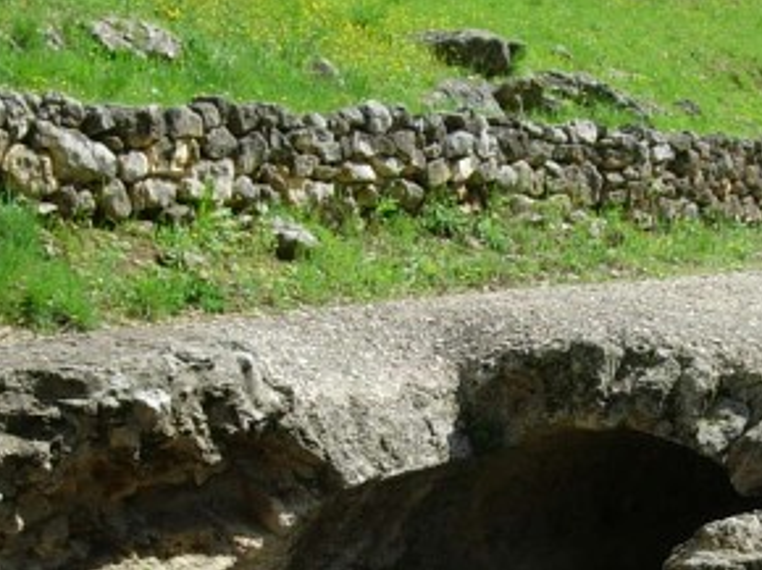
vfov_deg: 13.9
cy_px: 565
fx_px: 2309
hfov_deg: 18.5
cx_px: 657
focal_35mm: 105
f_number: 4.8
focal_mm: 7.8
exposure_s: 1/395
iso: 64
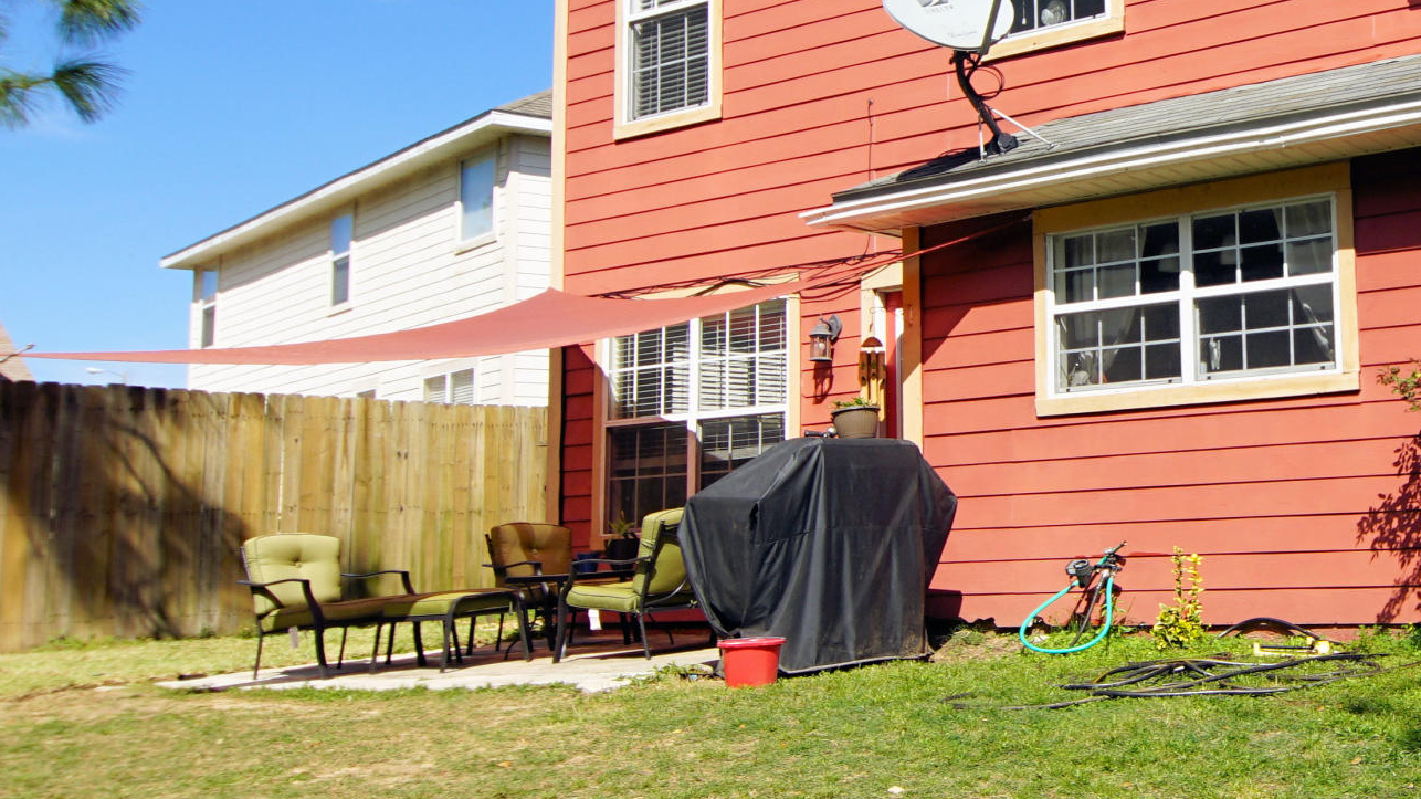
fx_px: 1658
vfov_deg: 27.0
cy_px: 281
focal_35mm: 44
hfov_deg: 42.2
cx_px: 1309
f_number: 10
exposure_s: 1/125
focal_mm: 12
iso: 100
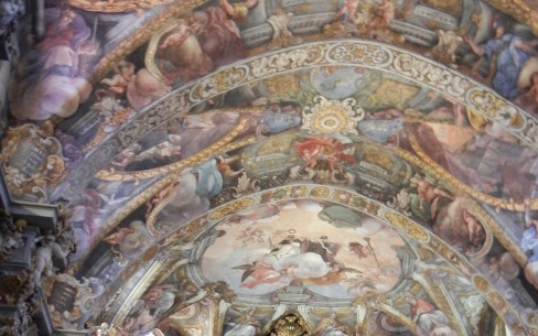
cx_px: 284
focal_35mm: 50
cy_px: 381
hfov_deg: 40.3
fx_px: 733
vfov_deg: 24.0
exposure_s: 1/7.3
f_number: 3.5
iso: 400
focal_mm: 5.4
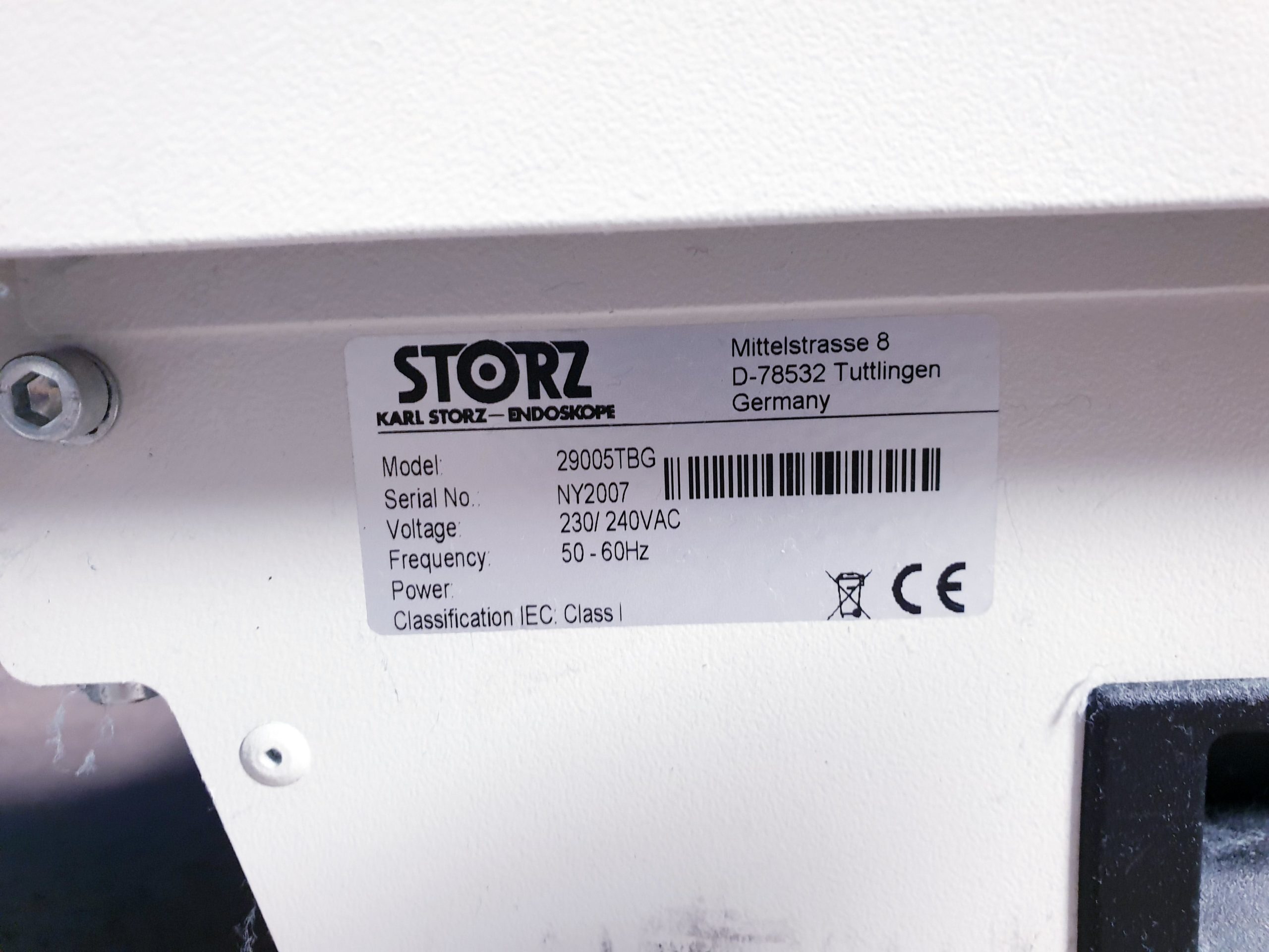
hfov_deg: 67.3
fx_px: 953
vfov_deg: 53.1
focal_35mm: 26
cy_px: 476
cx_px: 634
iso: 320
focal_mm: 4.3
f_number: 2.4
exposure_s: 1/25
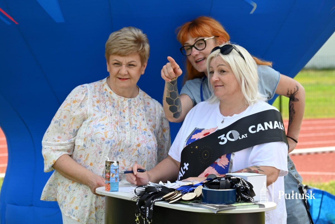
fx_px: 949
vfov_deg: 13.4
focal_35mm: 102
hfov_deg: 20.0
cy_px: 112
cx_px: 168
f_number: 6.3
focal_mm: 102
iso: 160
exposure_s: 1/250
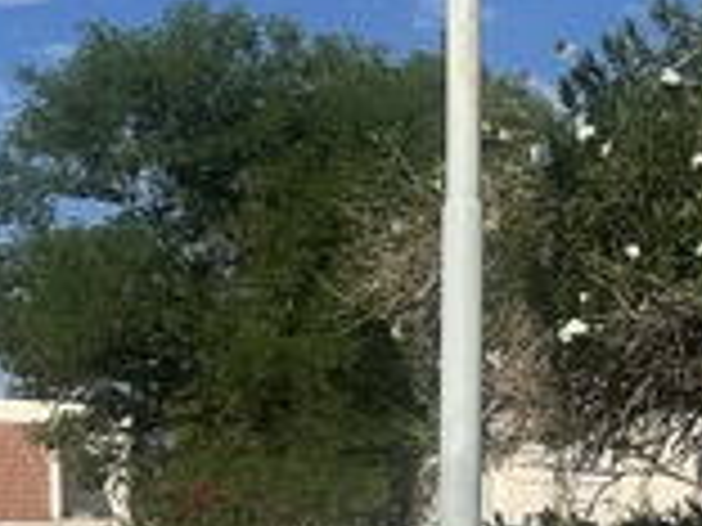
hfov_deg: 14.4
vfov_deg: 11.9
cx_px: 1202
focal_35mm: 123
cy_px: 499
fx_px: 2494
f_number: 1.78
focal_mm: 6.86
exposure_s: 1/9709
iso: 80
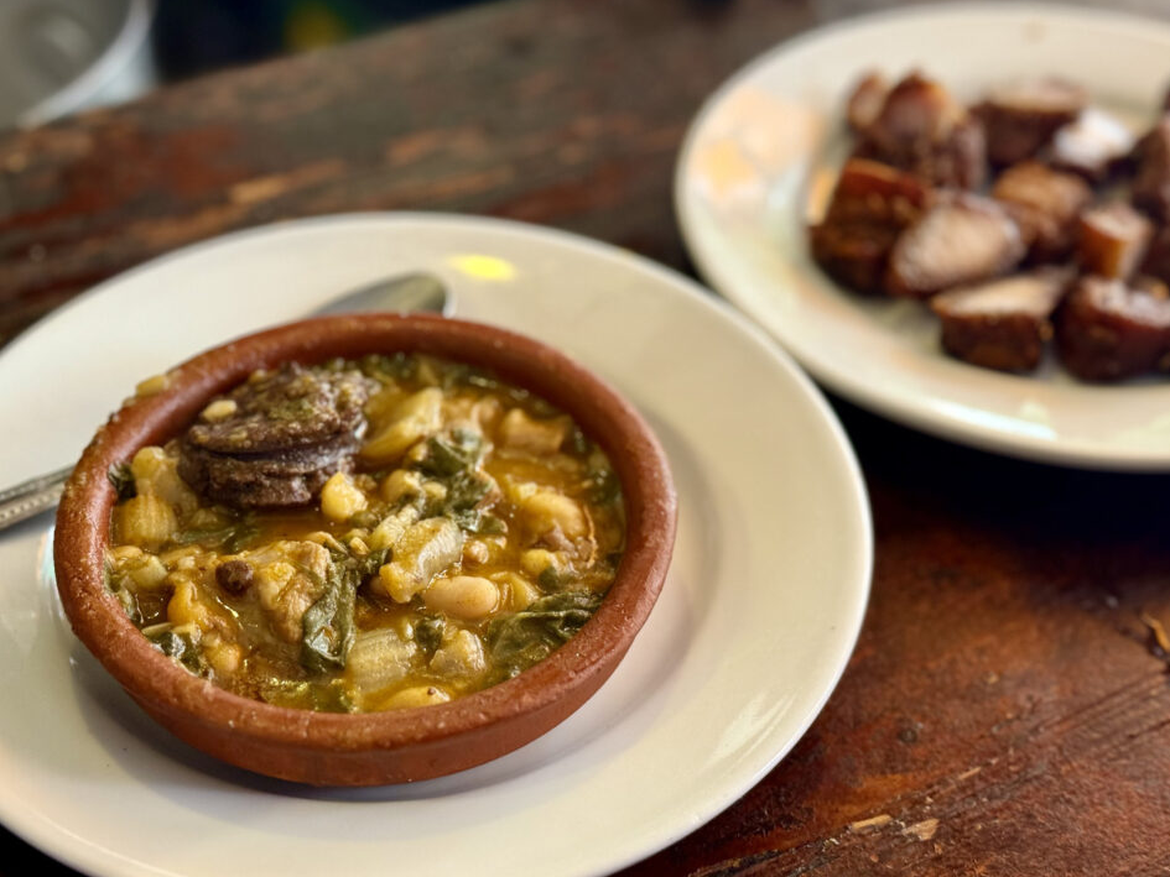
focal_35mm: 52
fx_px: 1758
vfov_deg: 28.0
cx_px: 594
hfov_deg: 36.8
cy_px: 451
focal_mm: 6.76
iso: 160
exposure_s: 1/50
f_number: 1.78
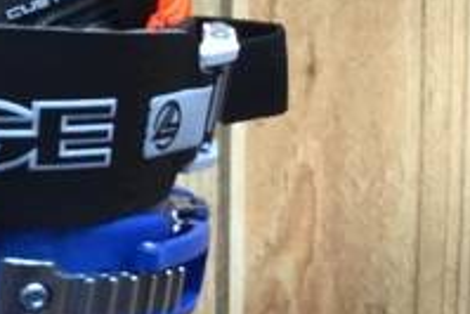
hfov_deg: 12.9
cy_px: 511
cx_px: -331
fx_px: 1907
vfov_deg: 9.1
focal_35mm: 146
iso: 64
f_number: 2.4
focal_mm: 3.3
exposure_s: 1/33
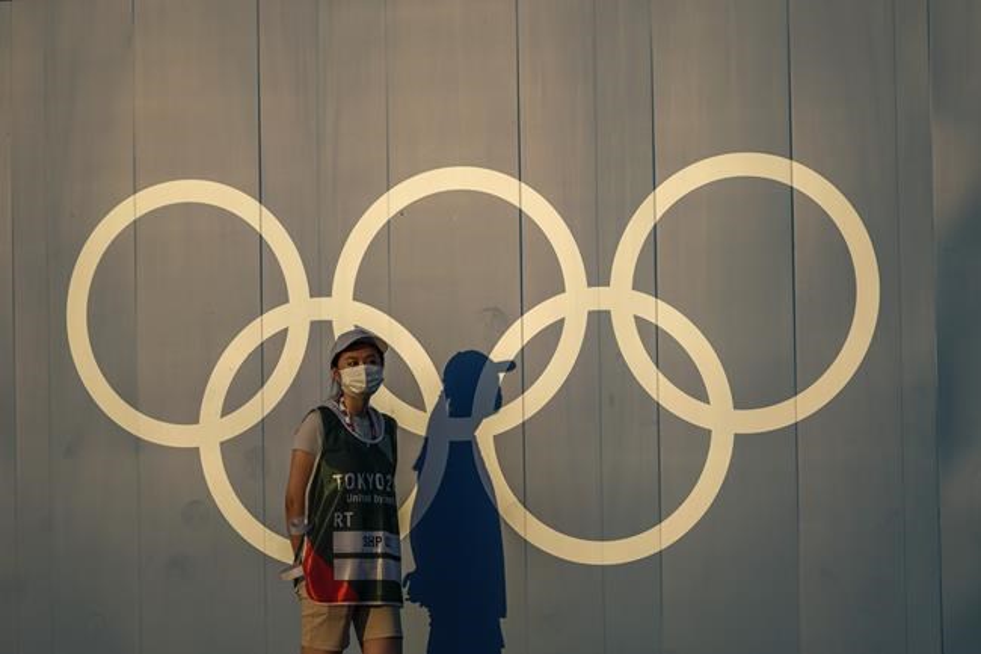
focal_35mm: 147
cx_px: 490
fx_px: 4004
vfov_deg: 9.3
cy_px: 327
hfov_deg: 14.0
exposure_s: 1/640
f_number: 2.8
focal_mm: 98
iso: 100
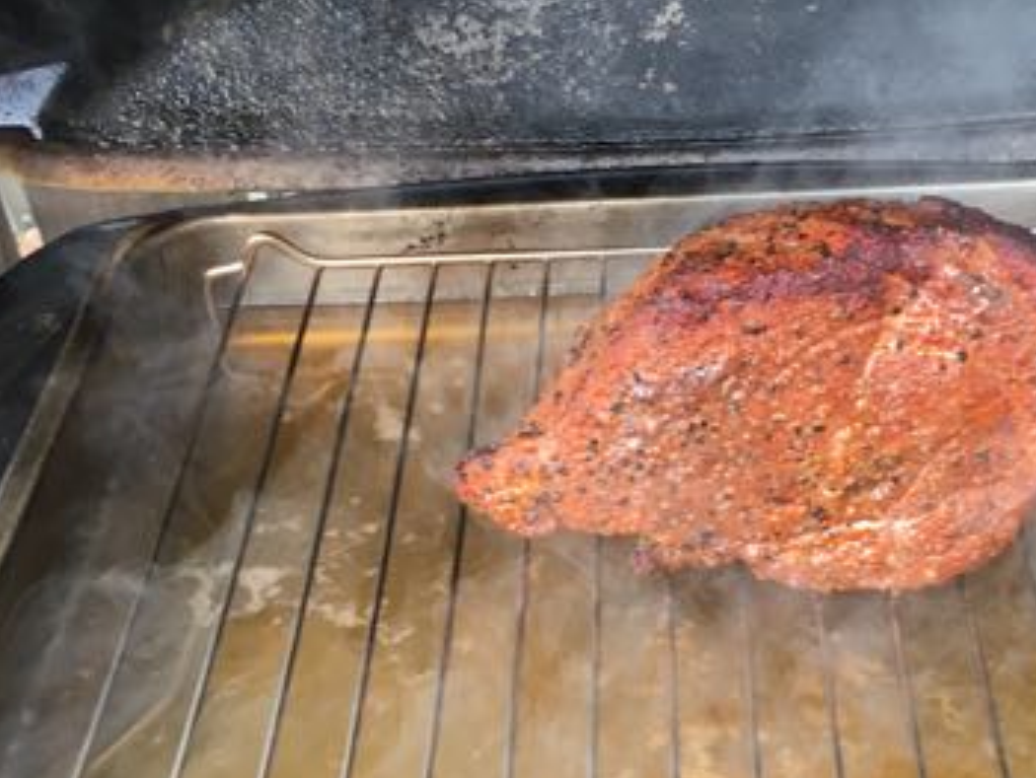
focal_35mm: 53
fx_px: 1587
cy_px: 414
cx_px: 728
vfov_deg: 27.6
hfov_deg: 35.6
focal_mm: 4.15
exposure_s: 1/33
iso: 25
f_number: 2.2
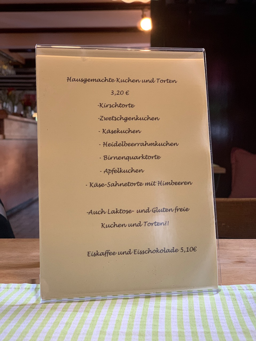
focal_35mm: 52
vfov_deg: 36.8
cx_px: 128
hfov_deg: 28.0
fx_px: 513
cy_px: 170
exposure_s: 1/60
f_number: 2.4
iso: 200
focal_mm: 6
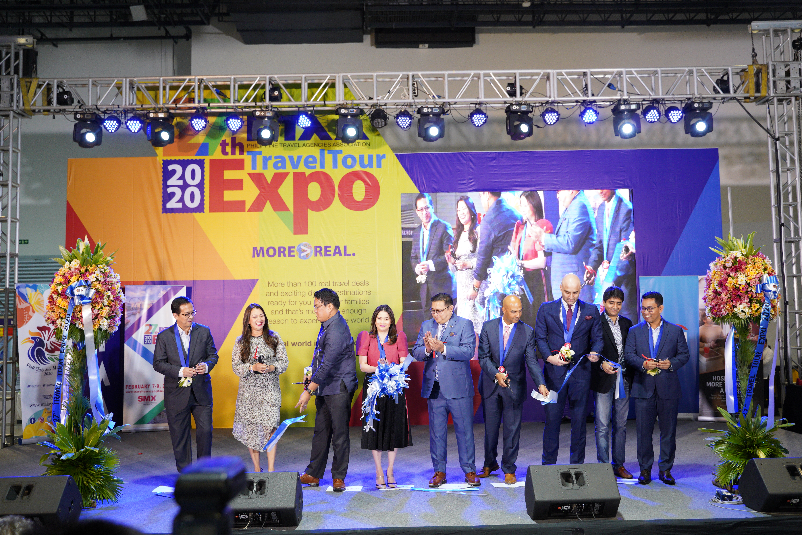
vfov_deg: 37.9
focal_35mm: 35
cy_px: 268
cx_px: 401
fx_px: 780
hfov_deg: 54.4
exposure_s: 1/200
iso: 2000
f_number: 3.5
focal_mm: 35
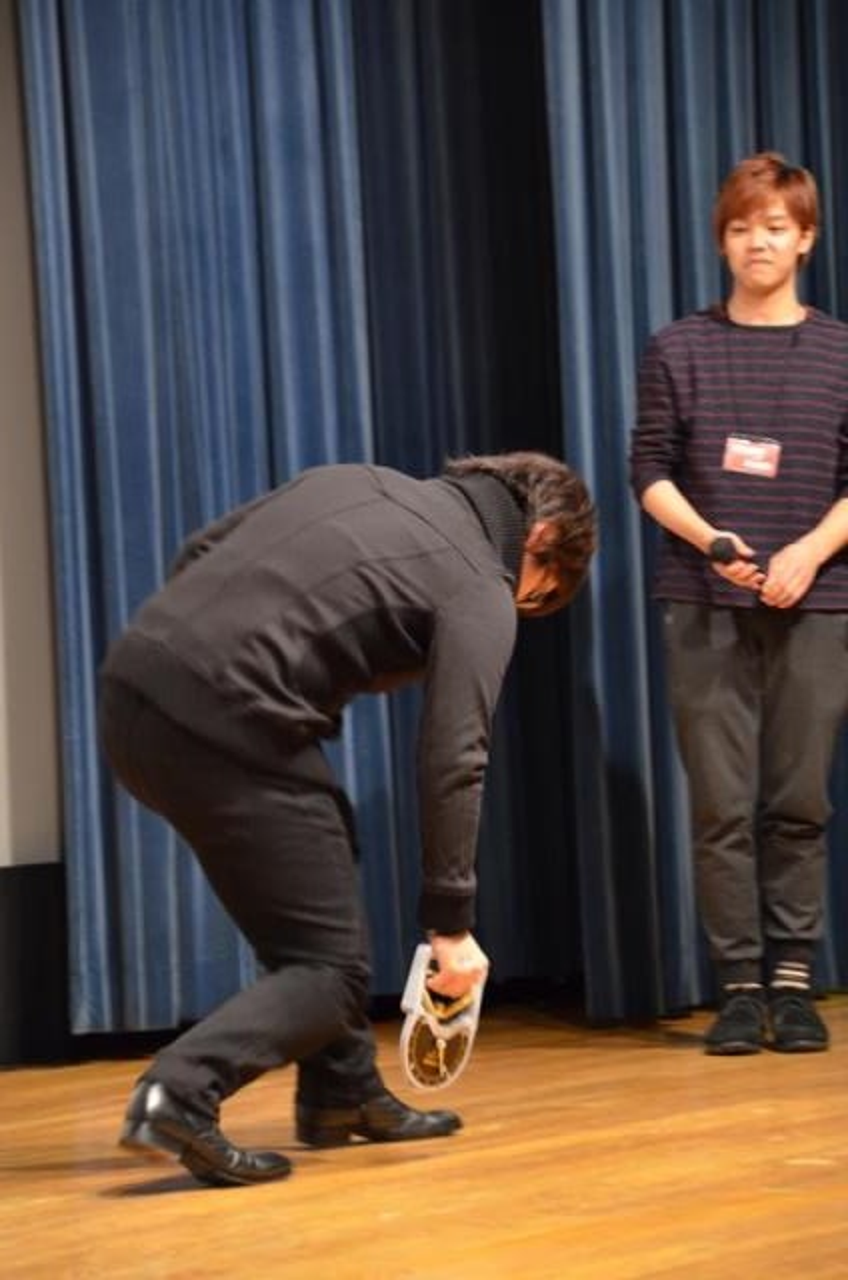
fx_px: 4578
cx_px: 424
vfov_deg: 15.9
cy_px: 640
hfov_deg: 10.6
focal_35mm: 129
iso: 1600
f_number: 5.3
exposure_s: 1/10
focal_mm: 86
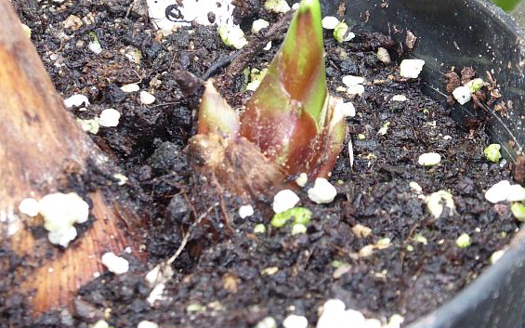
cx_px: 291
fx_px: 4092
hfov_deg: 7.3
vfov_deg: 4.6
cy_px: 126
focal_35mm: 286
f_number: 5.6
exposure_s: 1/60
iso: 800
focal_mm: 38.4
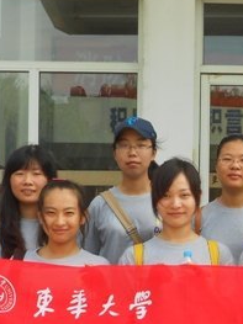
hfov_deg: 16.4
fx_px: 843
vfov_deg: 21.5
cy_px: 267
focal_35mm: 90
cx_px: 163
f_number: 3.9
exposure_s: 1/250
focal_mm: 6.7
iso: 80
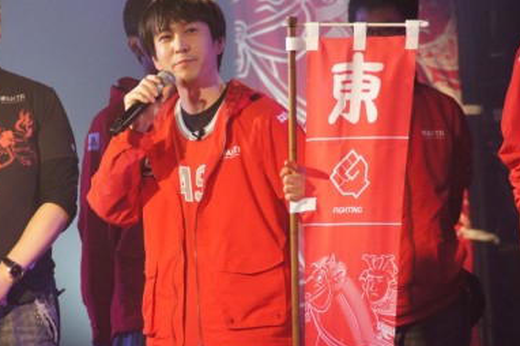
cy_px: 200
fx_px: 5802
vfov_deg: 3.4
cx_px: 197
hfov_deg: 5.1
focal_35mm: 402
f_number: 7.1
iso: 1600
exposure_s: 1/100
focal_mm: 200
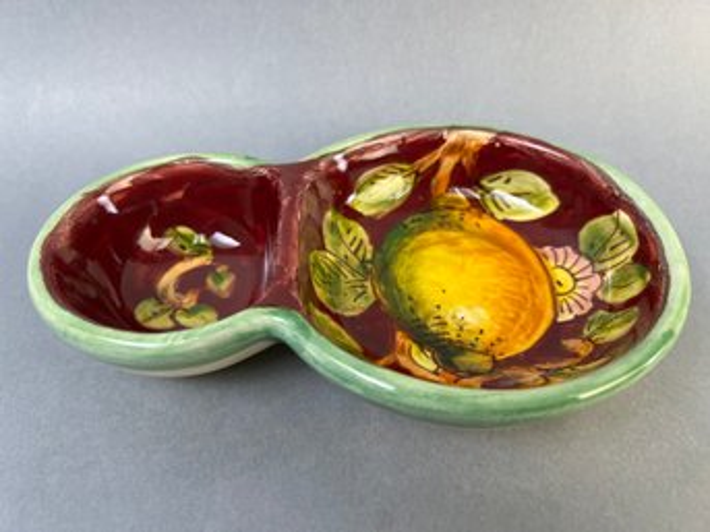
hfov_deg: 67.3
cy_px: 266
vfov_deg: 53.0
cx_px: 355
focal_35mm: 26
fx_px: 533
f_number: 1.5
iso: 64
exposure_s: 1/120
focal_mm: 5.7
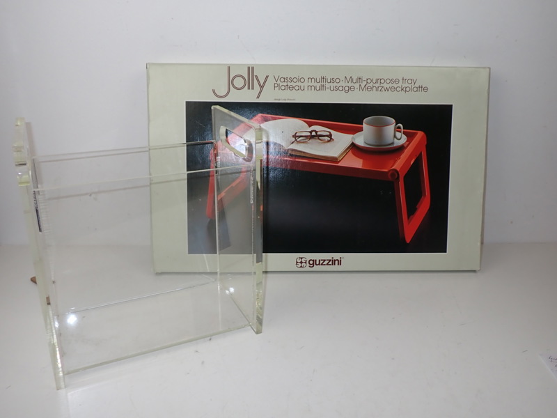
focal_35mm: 30
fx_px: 483
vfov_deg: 46.8
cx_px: 278
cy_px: 209
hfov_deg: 60.0
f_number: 6.3
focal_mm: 5.4
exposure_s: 1/30
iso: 125
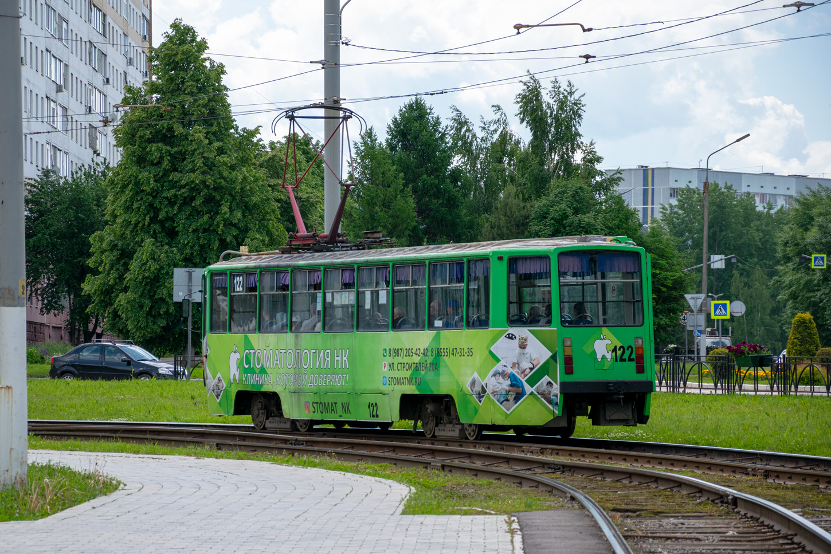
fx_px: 3636
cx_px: 416
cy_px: 277
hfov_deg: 13.0
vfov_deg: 8.7
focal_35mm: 158
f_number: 5.6
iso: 200
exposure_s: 1/800
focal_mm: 105
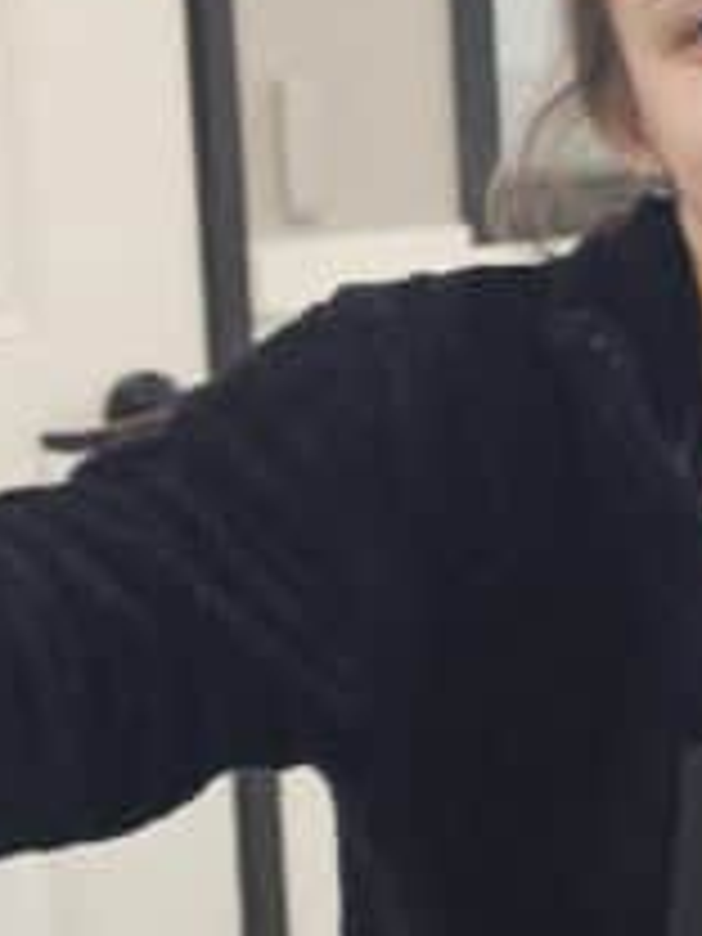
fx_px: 3055
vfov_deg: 17.4
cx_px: 1130
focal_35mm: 113
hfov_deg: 12.3
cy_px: 441
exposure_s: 1/60
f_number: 1.7
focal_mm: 6.3
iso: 800
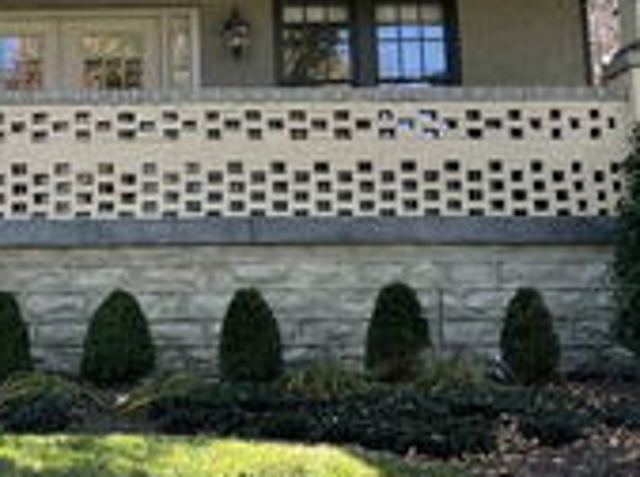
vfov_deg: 18.2
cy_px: 19
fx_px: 1457
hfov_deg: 24.5
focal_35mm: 79
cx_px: 159
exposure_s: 1/686
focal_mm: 4.2
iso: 32
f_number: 1.6
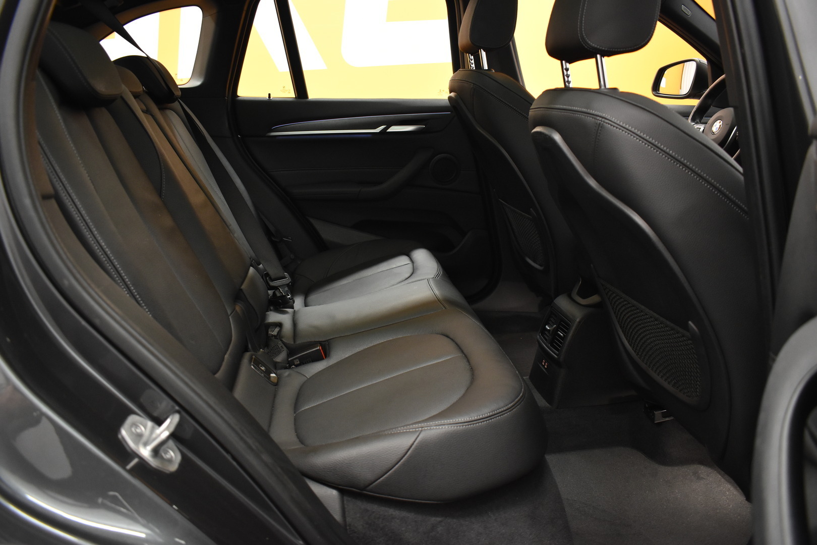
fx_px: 613
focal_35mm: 27
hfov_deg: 67.4
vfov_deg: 47.9
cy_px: 272
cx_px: 408
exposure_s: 1/30
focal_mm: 18
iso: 1250
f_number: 3.5
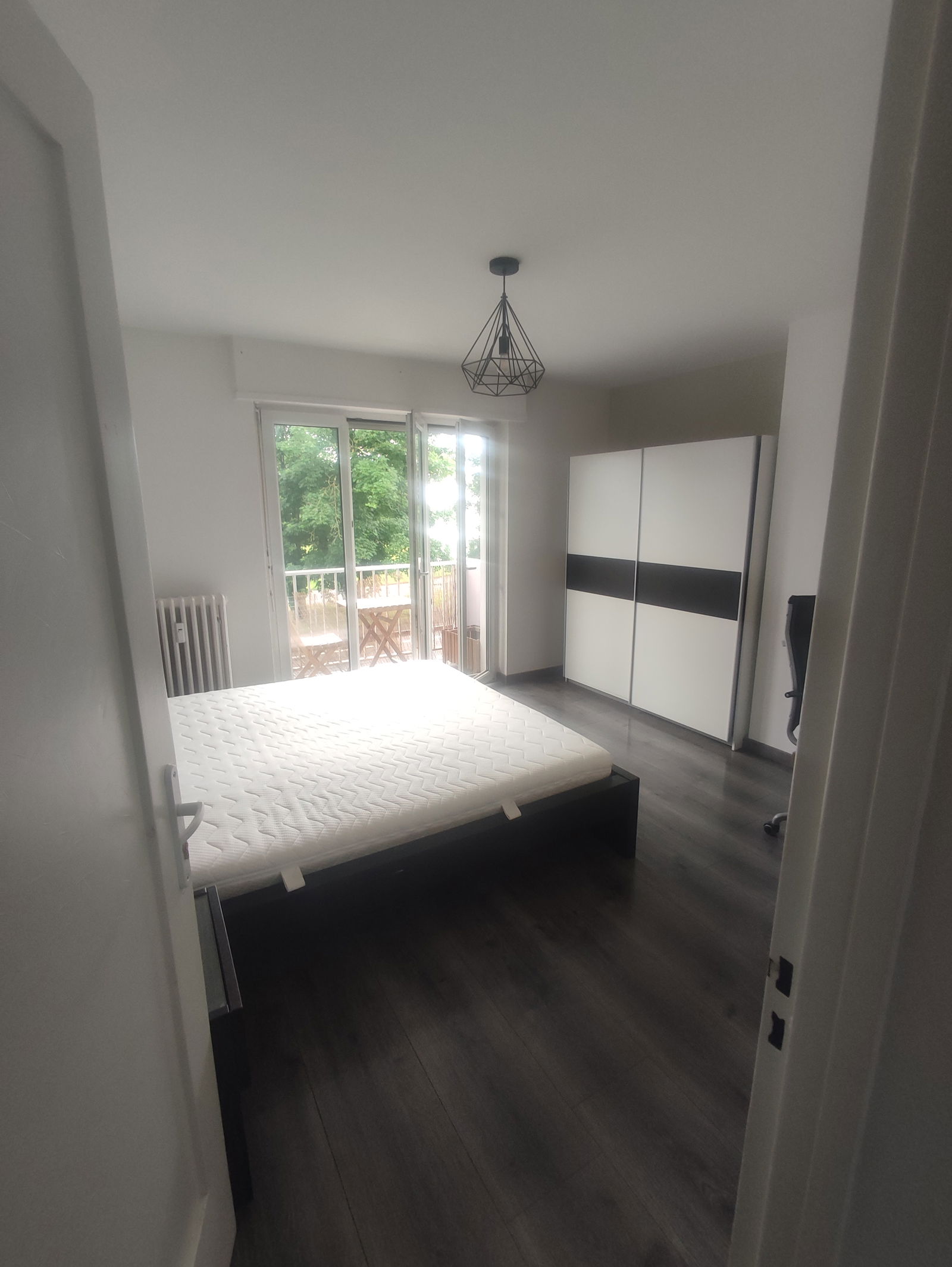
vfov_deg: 94.5
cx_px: 476
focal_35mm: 16
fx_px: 586
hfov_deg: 78.2
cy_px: 634
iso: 162
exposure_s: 1/50
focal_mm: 1.65
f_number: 2.2
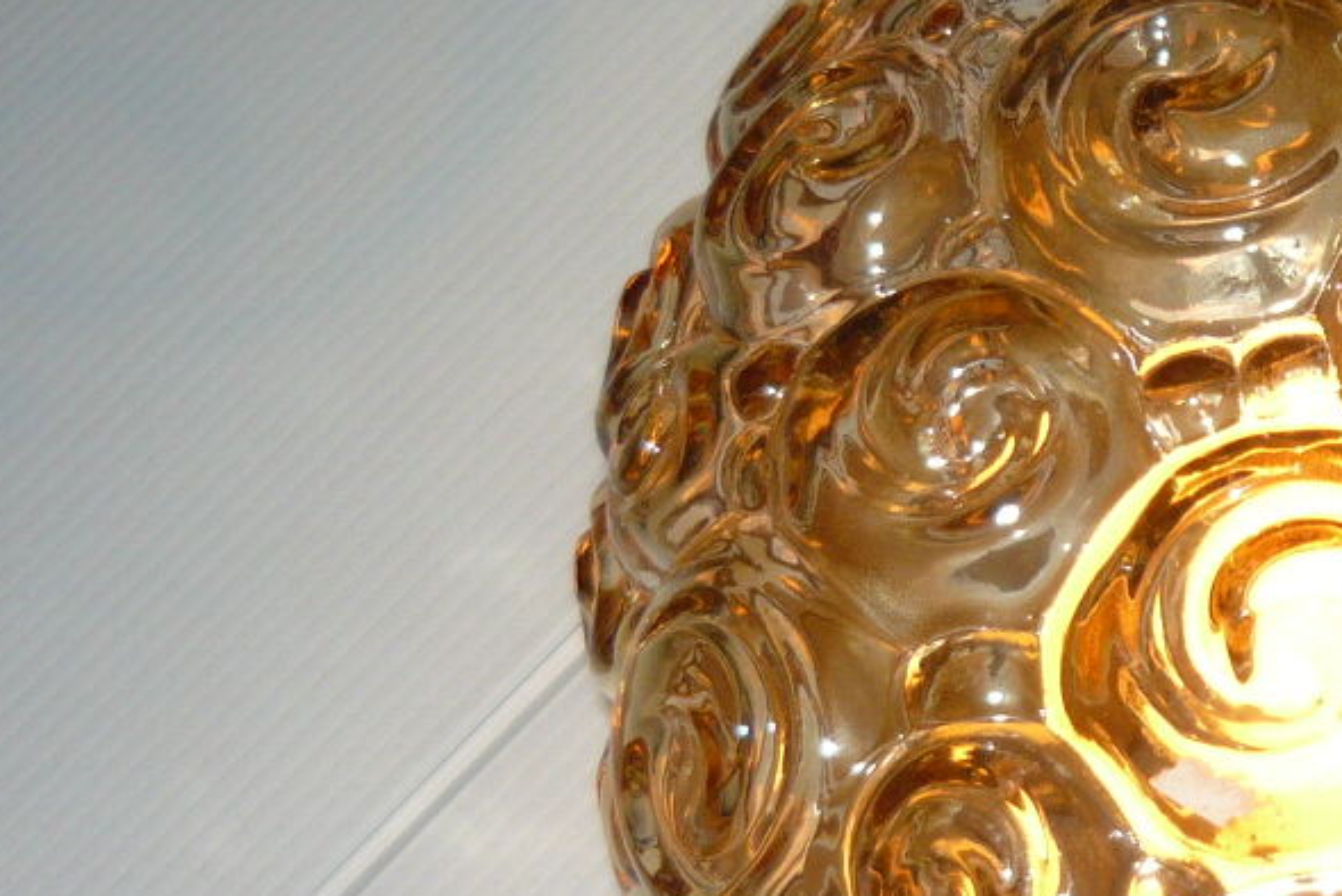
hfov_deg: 21.0
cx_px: 1422
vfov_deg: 14.7
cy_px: 507
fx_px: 3468
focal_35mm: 93
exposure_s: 1/125
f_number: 2.8
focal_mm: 5.5
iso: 100
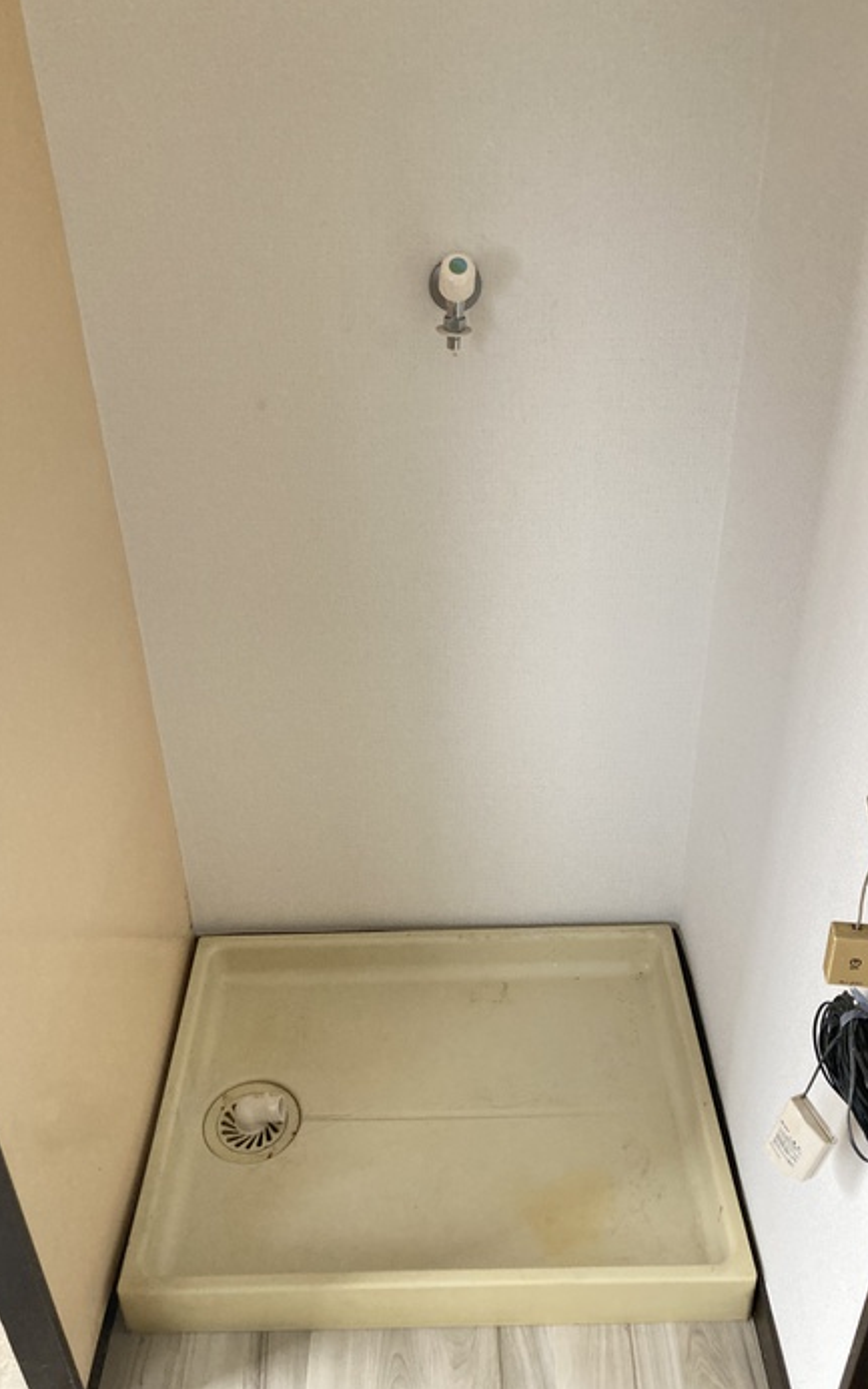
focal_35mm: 30
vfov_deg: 62.9
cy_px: 691
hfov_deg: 41.8
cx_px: 448
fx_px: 1136
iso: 200
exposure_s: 1/60
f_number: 1.8
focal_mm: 3.99
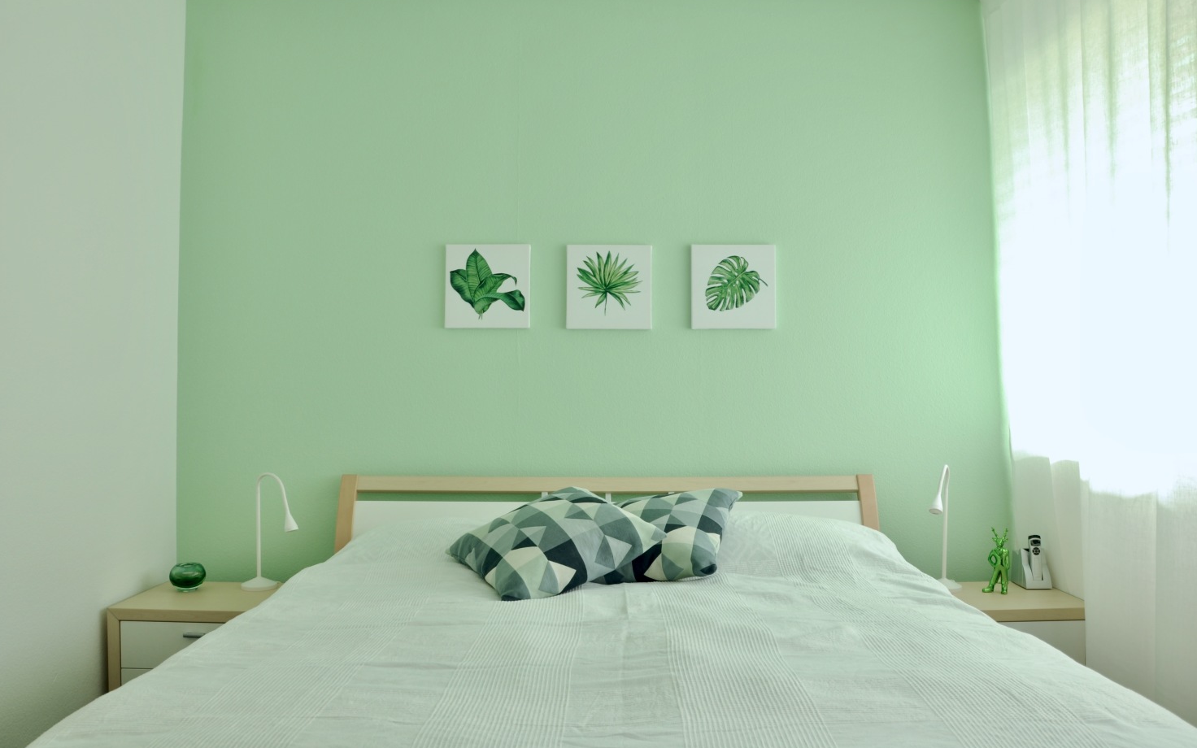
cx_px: 603
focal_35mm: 28
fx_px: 913
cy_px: 357
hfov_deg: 66.5
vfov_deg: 44.5
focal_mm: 18
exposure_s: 1
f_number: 8
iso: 100
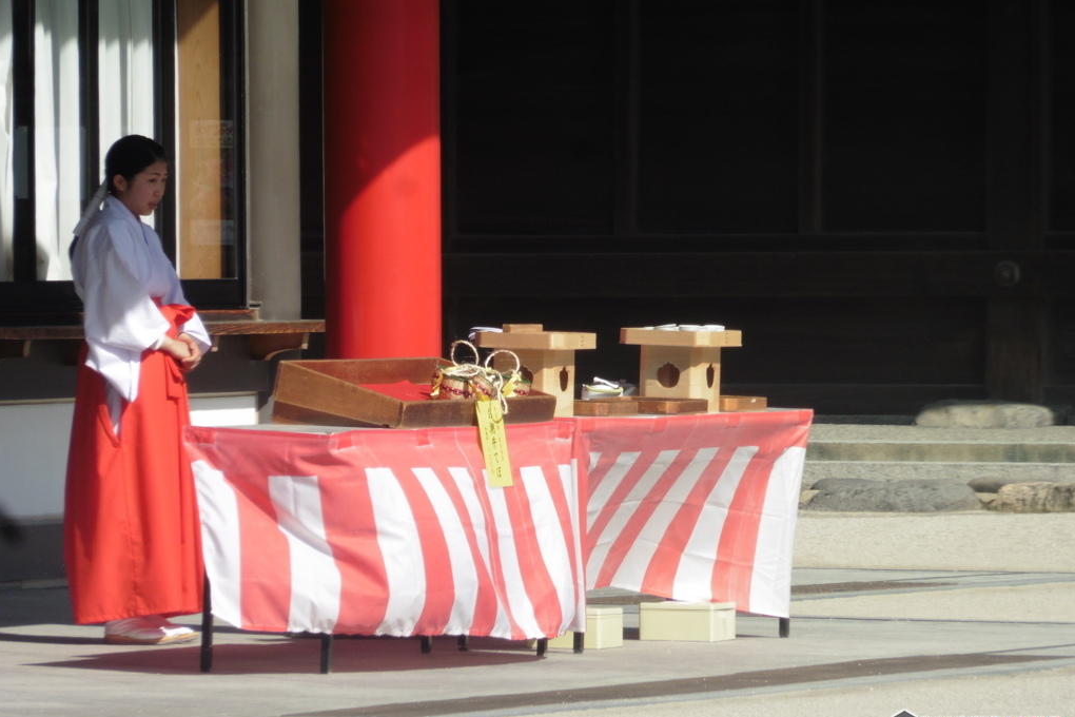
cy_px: 353
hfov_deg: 4.3
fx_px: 14213
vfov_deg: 2.9
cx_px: 536
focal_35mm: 476
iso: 100
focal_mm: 81.7
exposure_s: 1/400
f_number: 6.3
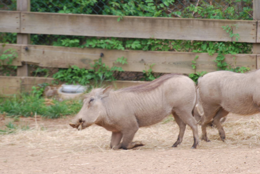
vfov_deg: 3.1
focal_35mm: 450
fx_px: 3254
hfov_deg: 4.6
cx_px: 130
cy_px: 87
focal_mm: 300
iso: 200
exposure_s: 1/125
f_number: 8
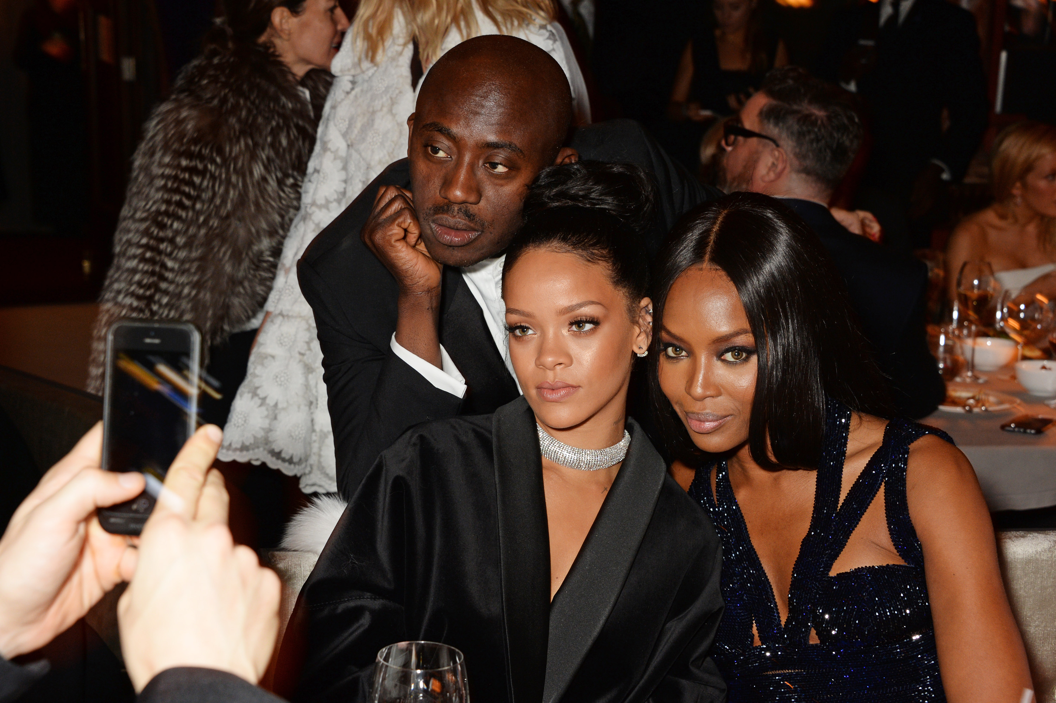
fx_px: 1906
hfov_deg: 31.0
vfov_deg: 20.9
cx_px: 528
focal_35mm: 65
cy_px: 352
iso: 1250
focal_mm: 65
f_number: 7.1
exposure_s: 1/10
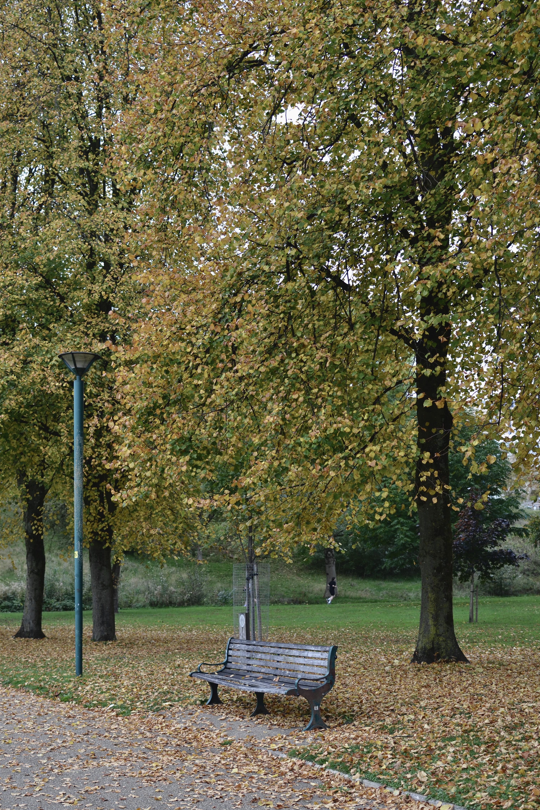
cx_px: 271
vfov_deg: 37.2
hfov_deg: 25.3
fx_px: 1204
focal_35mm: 54
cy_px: 412
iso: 200
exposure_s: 1/500
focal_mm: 35
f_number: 2.8
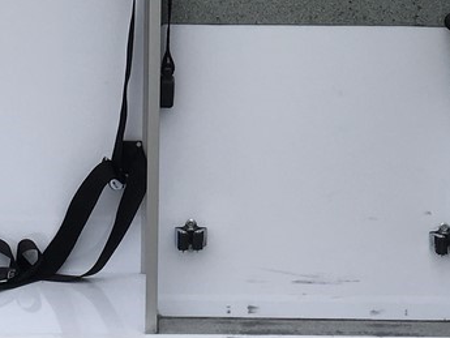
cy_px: -217
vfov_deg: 11.5
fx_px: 1587
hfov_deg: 16.1
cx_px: 196
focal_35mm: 122
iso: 25
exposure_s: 1/574
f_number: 2.2
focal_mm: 4.15
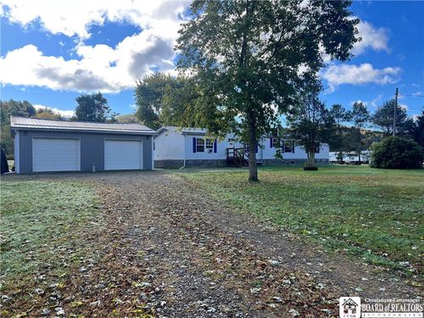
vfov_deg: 53.1
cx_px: 212
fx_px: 318
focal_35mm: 26
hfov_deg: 67.3
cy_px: 159
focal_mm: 5.7
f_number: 1.5
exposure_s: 1/1431
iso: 50
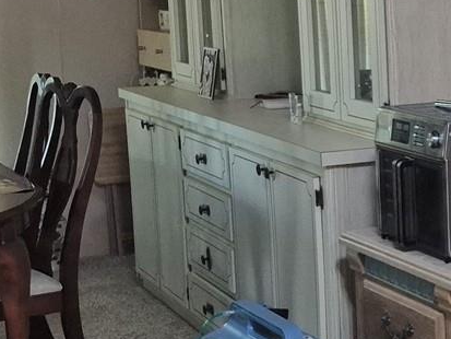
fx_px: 1160
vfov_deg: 16.6
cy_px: 133
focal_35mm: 89
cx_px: 765
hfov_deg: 18.3
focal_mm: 5.4
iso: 1000
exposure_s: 1/120
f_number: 1.8
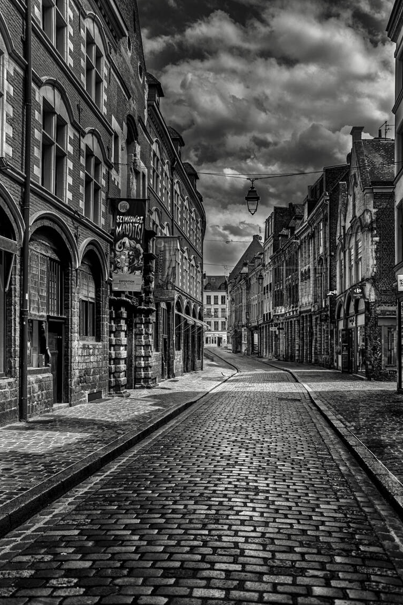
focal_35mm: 37
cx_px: 201
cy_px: 310
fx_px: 621
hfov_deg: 36.0
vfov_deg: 51.9
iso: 160
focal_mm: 24
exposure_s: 1/800
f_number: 3.8
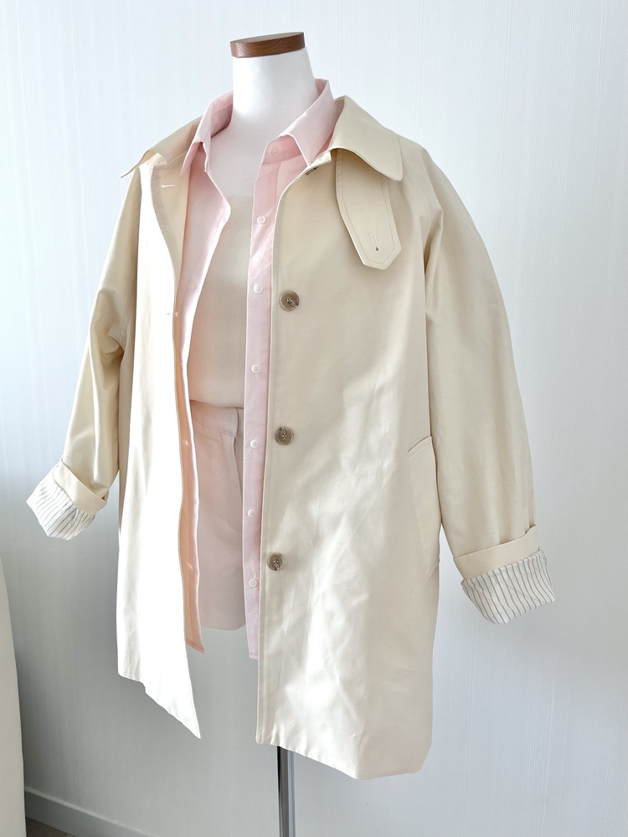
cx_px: 314
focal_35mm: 26
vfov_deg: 67.3
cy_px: 418
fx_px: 629
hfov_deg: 53.1
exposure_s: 1/122
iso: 50
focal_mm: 5.1
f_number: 1.6
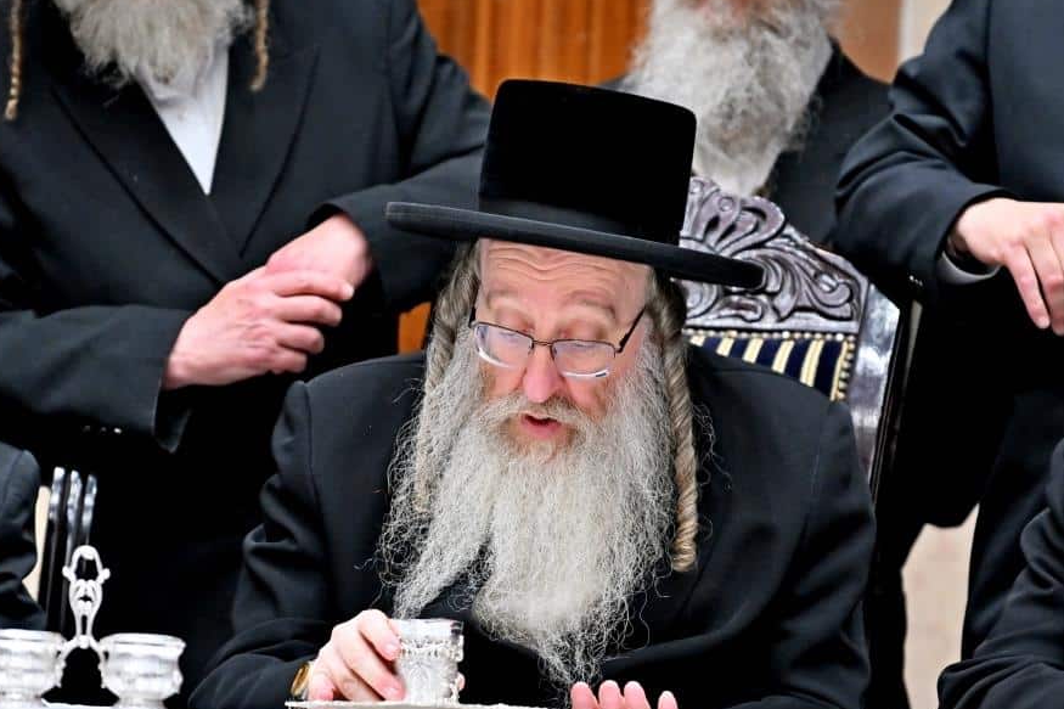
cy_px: 403
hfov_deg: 5.9
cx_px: 547
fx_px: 10371
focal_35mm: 351
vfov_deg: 3.9
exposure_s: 1/250
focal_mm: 200
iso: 800
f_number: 2.8
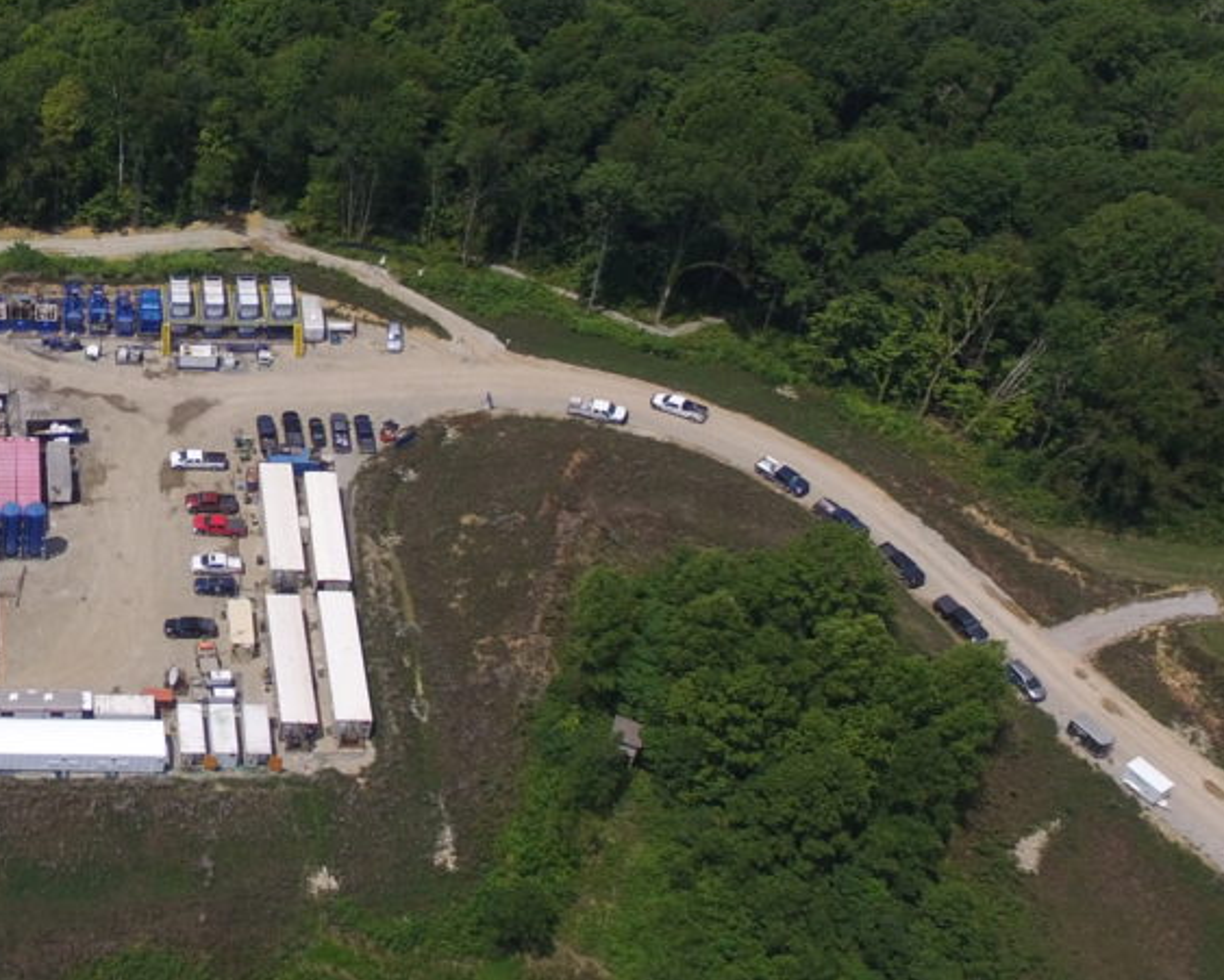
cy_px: 394
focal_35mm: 52
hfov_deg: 32.9
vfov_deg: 29.1
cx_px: -15
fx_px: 1885
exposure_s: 1/1761
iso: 100
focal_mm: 3.61
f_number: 2.8
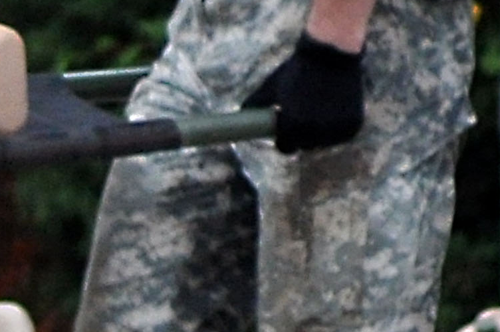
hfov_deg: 1.1
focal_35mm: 1881
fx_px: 26102
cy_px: 93
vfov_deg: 0.7
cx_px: -877
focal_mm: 220
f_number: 5
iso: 800
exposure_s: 1/640
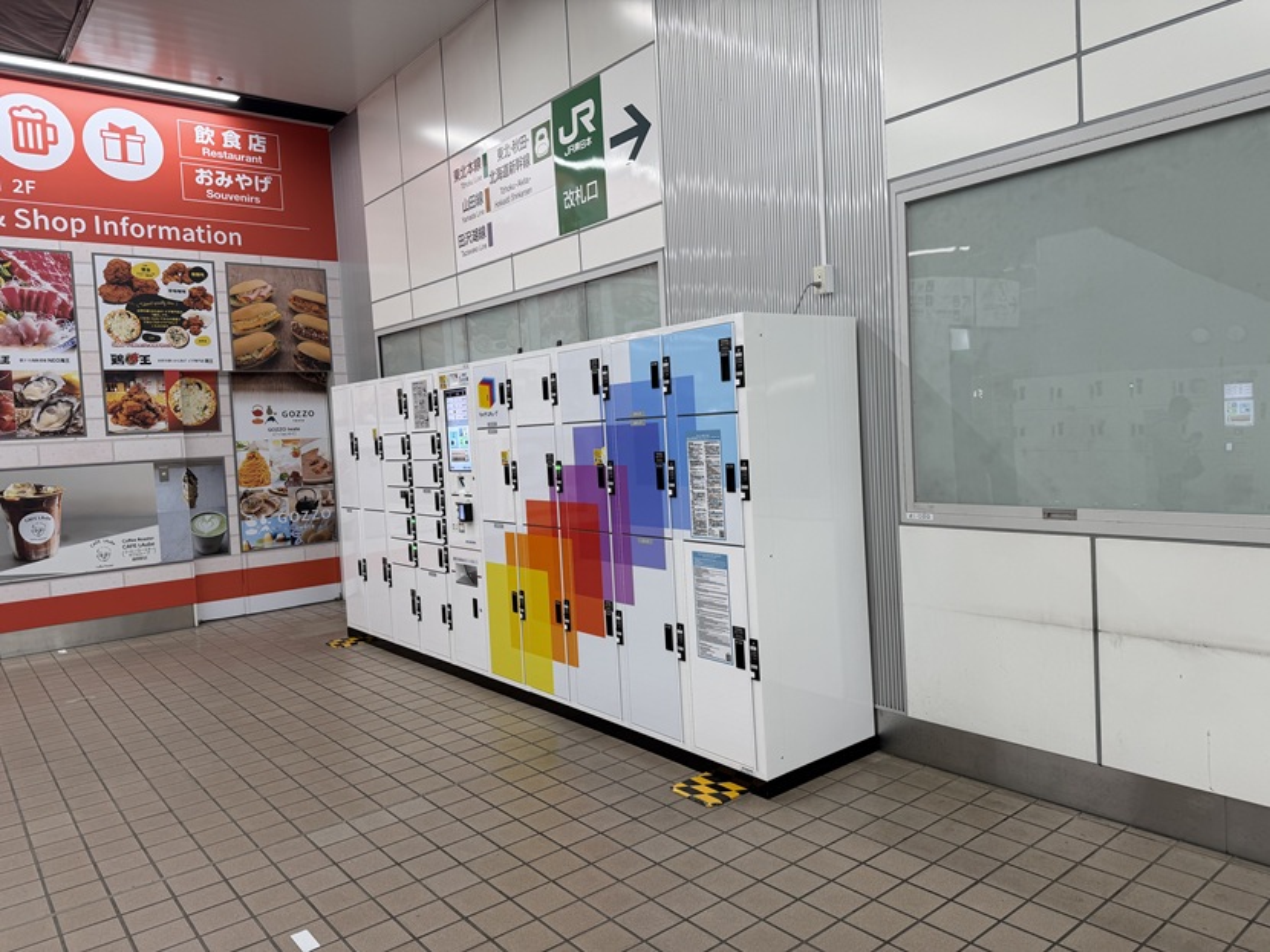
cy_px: 476
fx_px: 880
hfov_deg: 71.6
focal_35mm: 24
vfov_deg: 56.8
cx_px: 635
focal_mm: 6.76
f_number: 1.78
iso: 64
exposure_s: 1/100
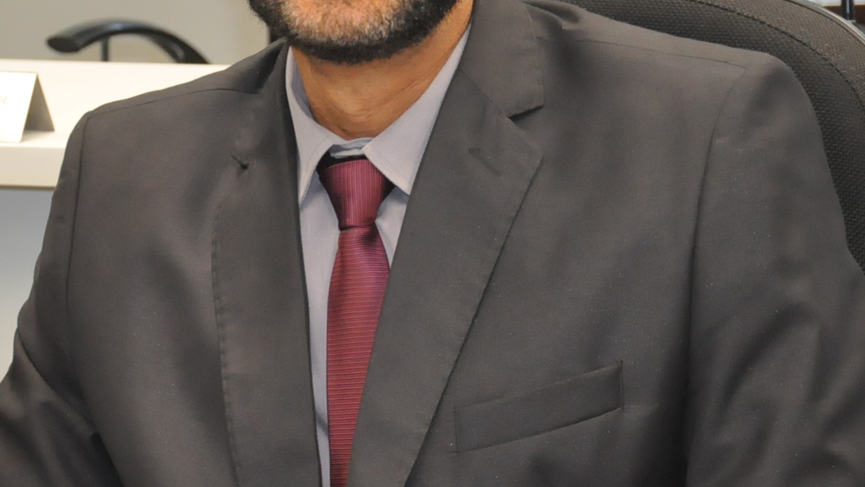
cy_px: 124
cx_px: 422
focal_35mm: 171
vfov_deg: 7.1
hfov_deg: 12.6
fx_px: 3922
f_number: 5
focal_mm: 58
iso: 2000
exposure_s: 1/80
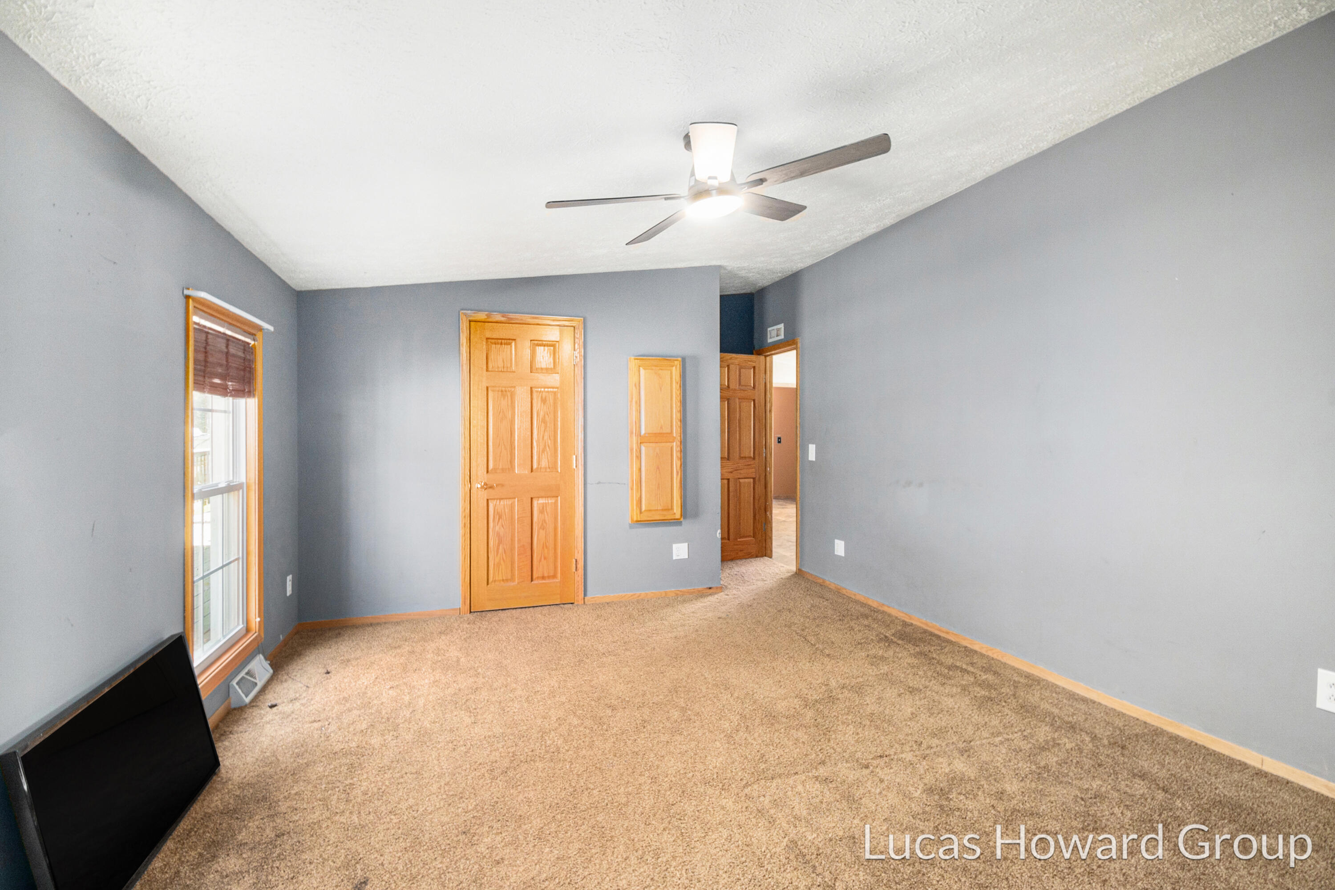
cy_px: 445
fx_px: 556
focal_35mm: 15
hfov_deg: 100.4
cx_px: 668
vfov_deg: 77.3
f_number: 7.1
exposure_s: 1/2.5
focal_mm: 10
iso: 640
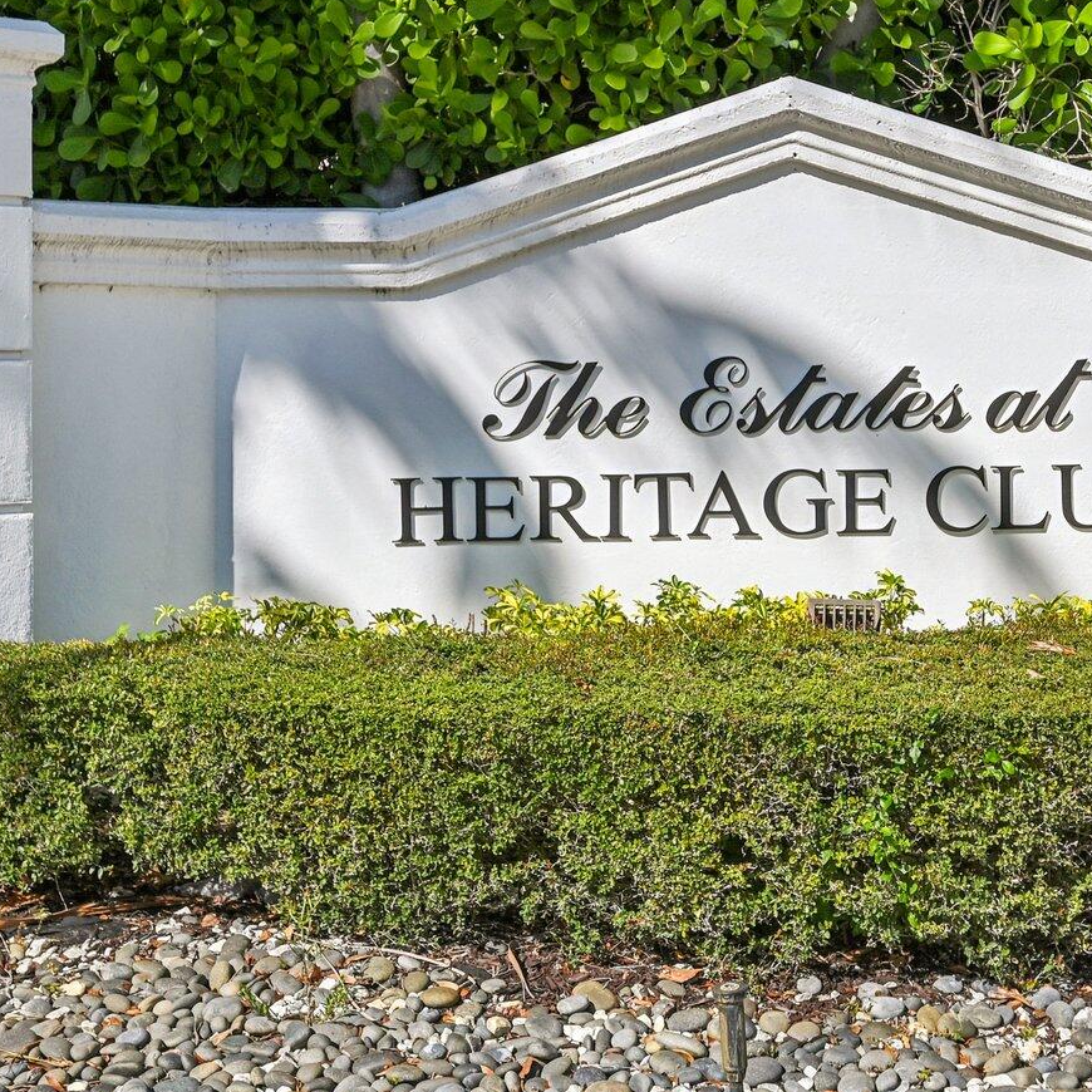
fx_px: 2141
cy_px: 440
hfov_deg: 28.3
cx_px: 777
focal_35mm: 60
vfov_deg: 28.5
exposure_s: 1/8000
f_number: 4
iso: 320
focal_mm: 30
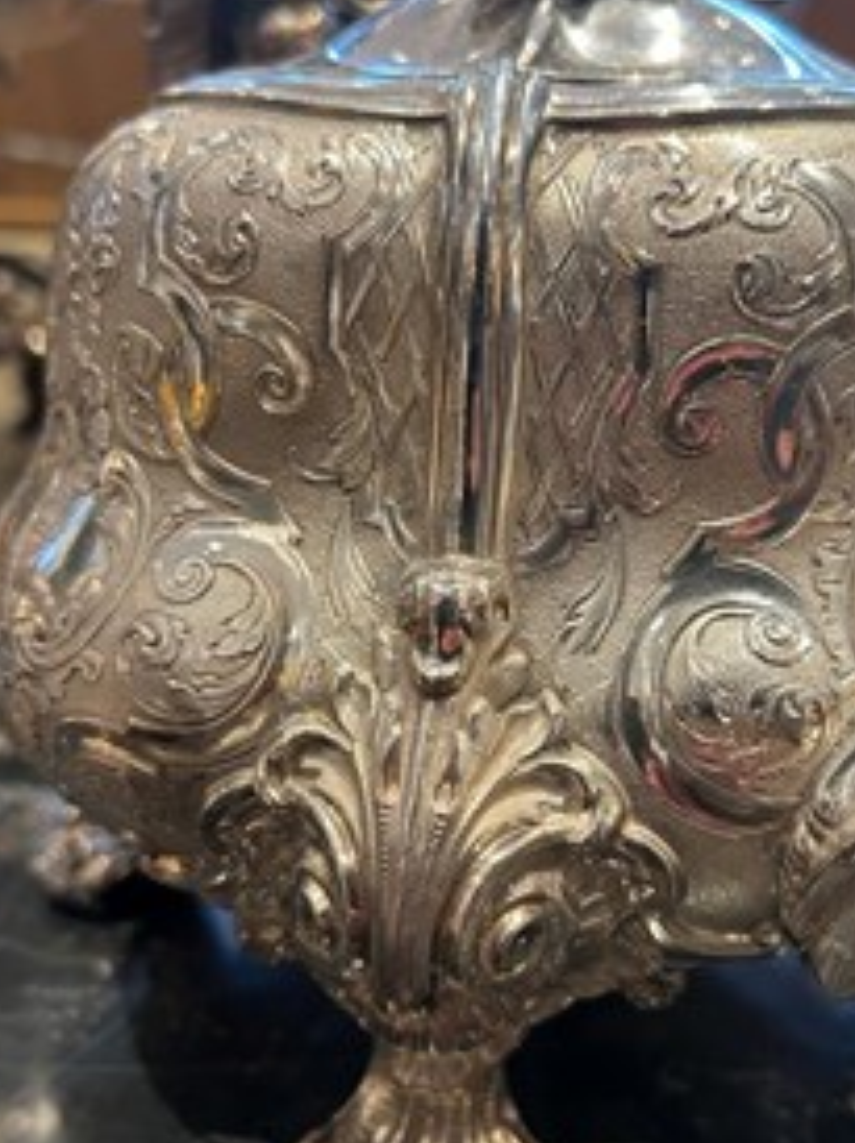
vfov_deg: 49.0
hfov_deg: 37.6
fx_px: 1253
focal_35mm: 38
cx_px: 492
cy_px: 617
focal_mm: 5.7
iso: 100
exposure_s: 1/60
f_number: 1.5
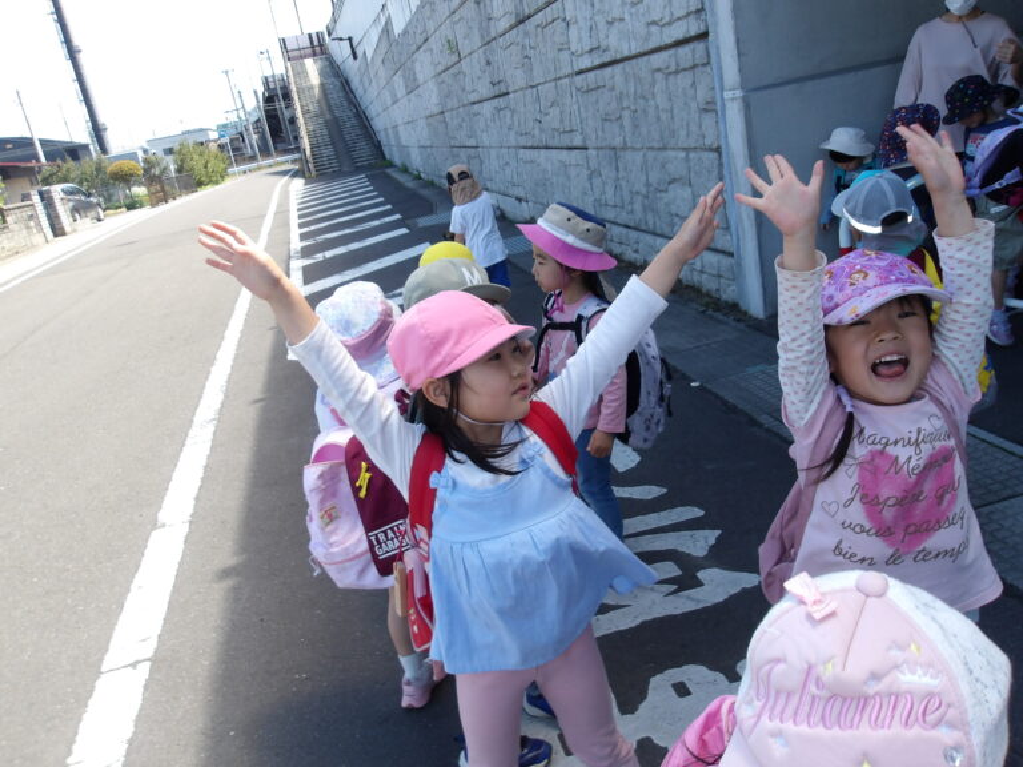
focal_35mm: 27
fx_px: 798
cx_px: 512
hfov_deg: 65.3
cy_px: 384
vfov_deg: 51.4
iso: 100
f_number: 3
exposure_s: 1/303
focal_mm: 4.9
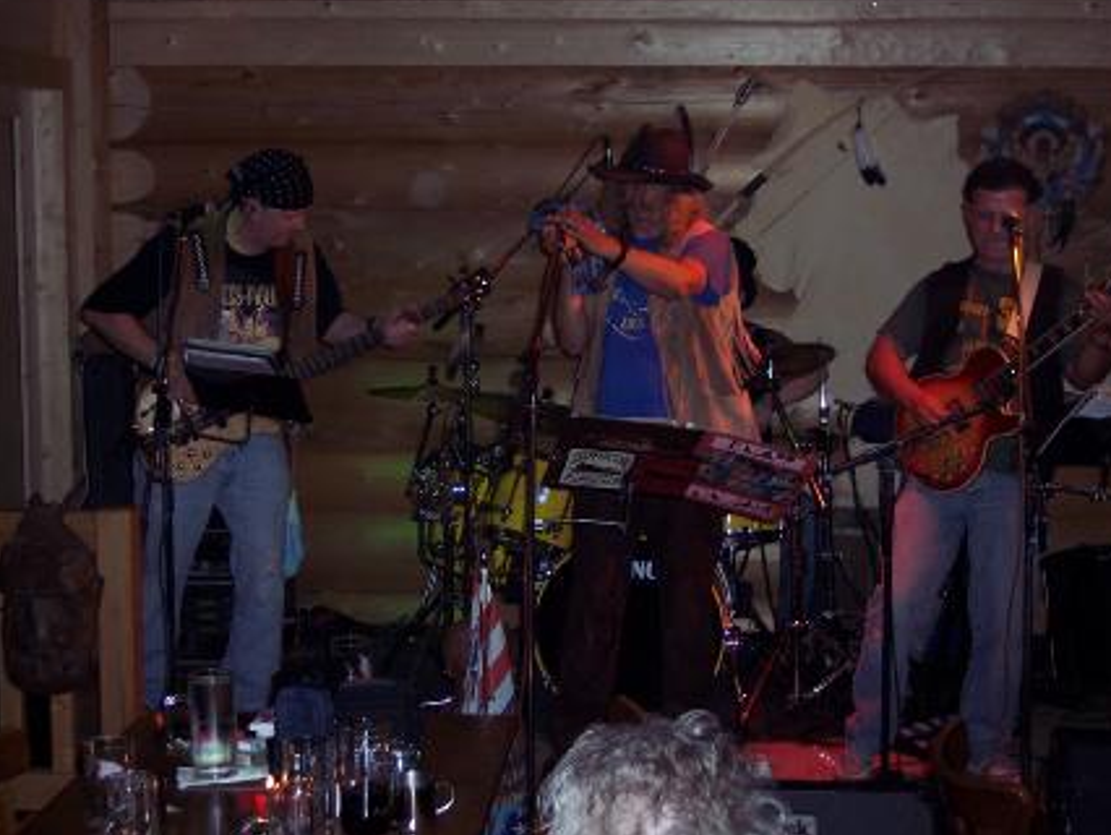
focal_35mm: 61
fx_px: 1959
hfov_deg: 31.7
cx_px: 589
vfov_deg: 24.0
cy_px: 408
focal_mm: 10.7
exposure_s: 1/60
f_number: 3.4
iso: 140
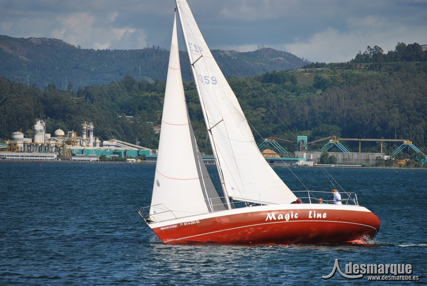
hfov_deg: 8.3
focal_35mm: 248
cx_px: 214
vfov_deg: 5.6
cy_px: 143
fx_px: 2940
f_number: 5.3
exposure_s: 1/800
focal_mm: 165
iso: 100
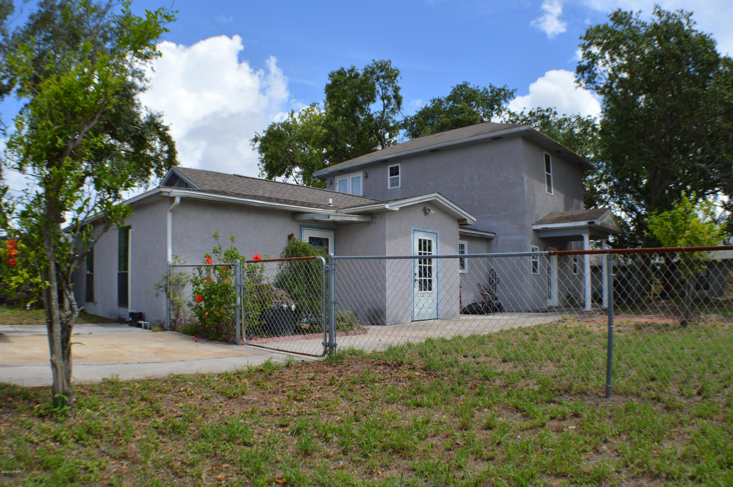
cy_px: 244
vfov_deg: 36.8
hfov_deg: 53.2
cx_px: 366
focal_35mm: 36
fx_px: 732
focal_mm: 24
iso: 100
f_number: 8
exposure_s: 1/250
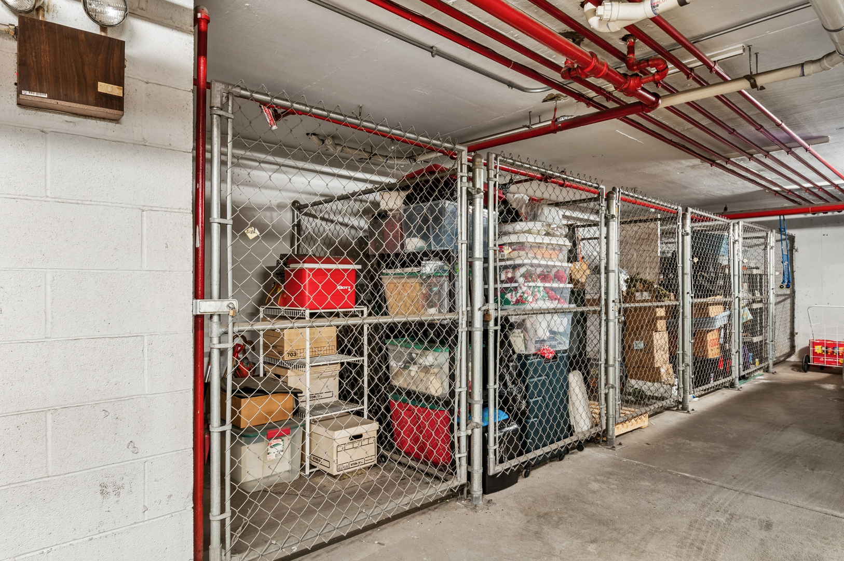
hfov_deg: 81.3
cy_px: 280
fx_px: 492
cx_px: 422
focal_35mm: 21
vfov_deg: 59.4
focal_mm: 14
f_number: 8
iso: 250
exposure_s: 1/1.25
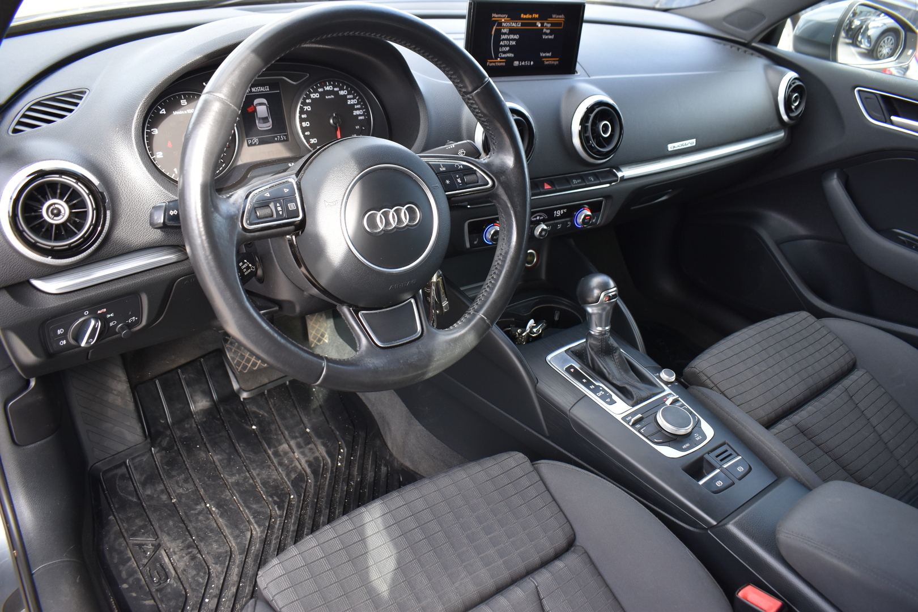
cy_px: 306
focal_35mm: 27
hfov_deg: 67.4
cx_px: 459
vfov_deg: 47.9
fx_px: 688
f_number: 5.6
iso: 400
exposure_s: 1/125
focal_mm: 18
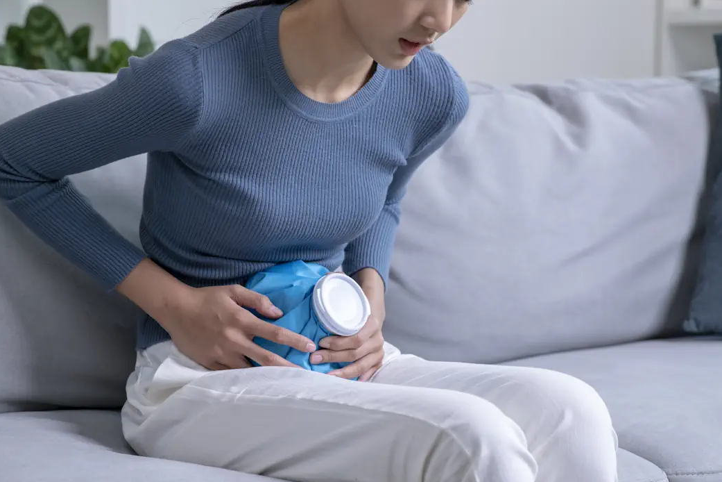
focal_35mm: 98
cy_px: 238
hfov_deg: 20.8
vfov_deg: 14.0
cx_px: 325
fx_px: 1965
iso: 200
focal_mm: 85
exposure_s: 1/30
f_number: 5
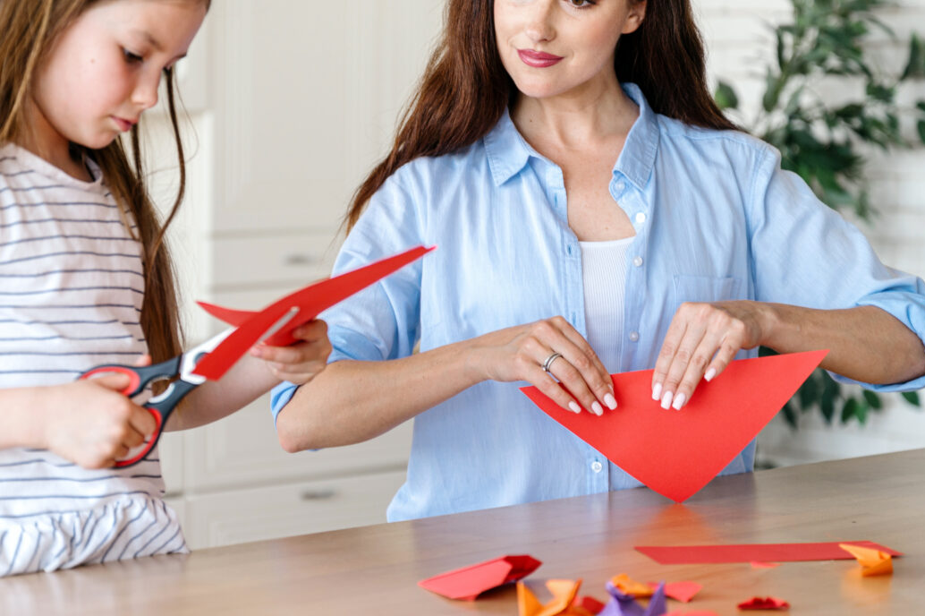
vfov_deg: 13.1
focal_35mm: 104
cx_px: 351
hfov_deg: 19.6
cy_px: 271
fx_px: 2670
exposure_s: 1/160
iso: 250
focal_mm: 70
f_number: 2.8
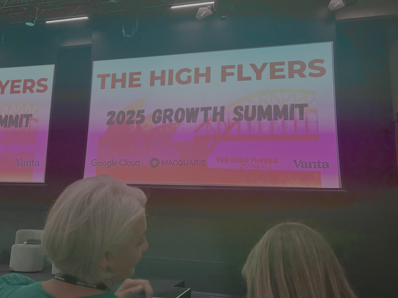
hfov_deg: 51.7
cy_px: 148
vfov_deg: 40.7
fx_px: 402
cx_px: 135
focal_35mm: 35
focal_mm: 5.7
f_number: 1.5
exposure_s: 1/100
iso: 40
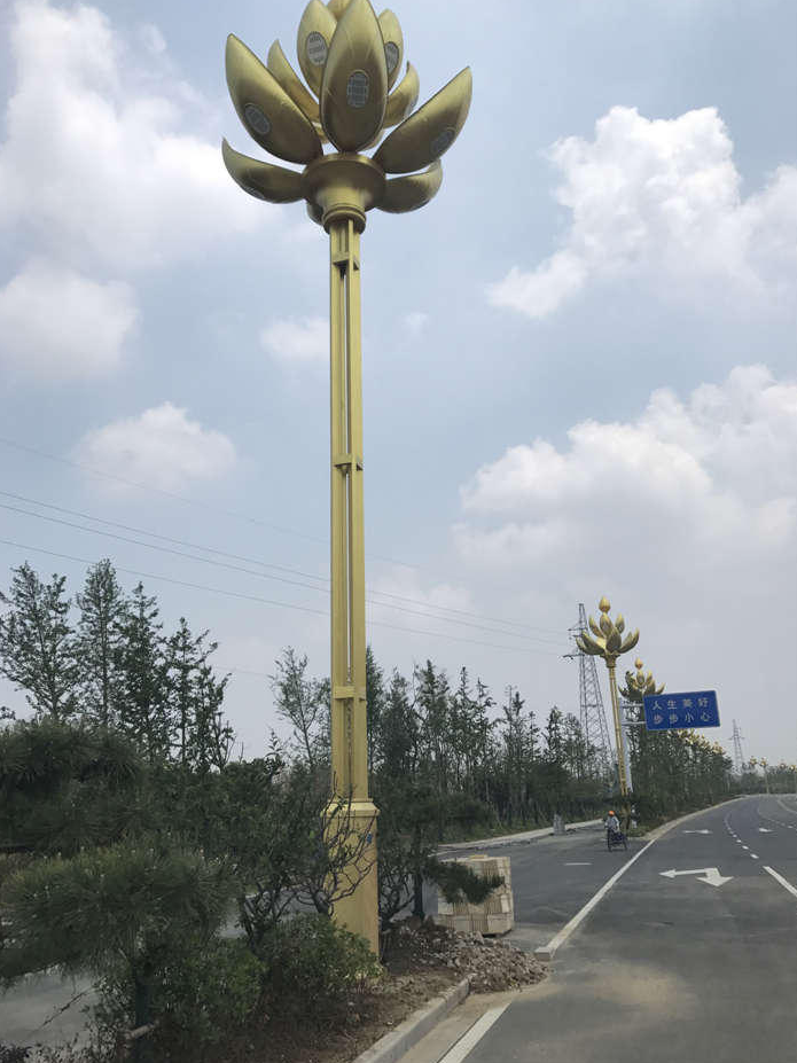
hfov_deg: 48.2
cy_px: 517
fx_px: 890
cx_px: 392
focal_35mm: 29
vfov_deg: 61.7
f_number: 1.8
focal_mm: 3.99
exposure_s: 1/5319
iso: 20
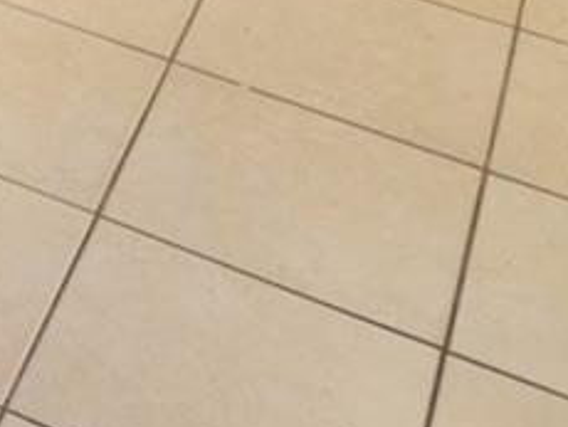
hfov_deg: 12.8
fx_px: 1971
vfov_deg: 10.1
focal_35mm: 120
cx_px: -768
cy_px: -739
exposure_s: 1/60
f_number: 4
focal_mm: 12
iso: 560
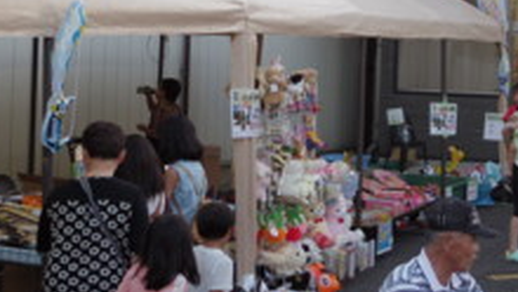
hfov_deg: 23.6
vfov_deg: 13.9
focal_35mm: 87
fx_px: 1196
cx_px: 497
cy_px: 66
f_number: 3.5
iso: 200
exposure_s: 1/80
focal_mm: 8.4
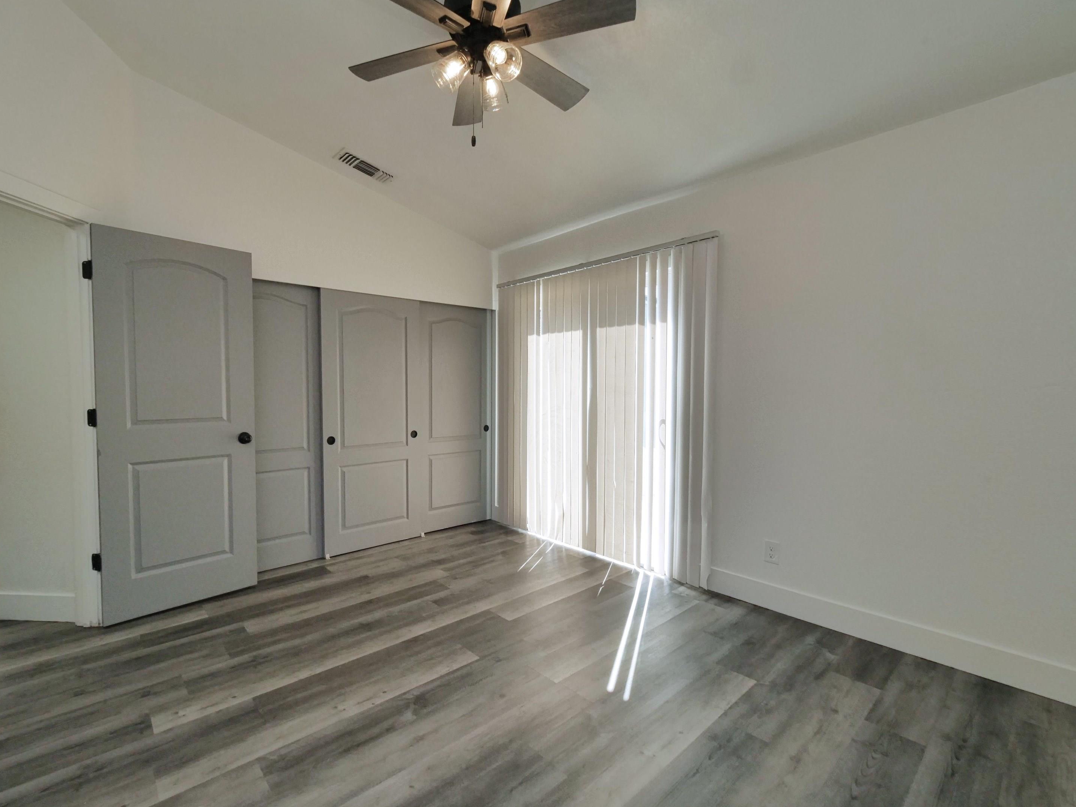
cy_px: 407
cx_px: 513
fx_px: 466
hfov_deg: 98.1
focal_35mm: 15
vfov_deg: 81.7
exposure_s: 1/160
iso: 800
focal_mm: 7
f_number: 8
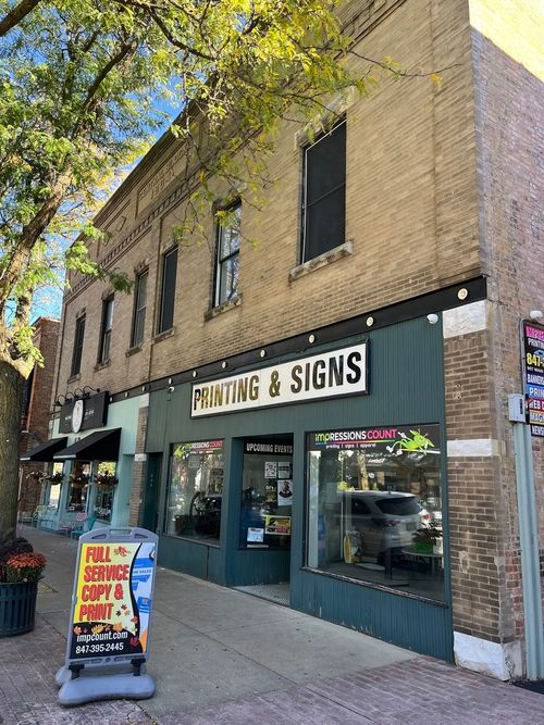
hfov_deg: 53.0
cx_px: 272
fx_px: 545
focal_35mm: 26
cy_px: 362
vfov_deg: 67.3
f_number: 1.6
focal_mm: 5.1
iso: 40
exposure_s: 1/280
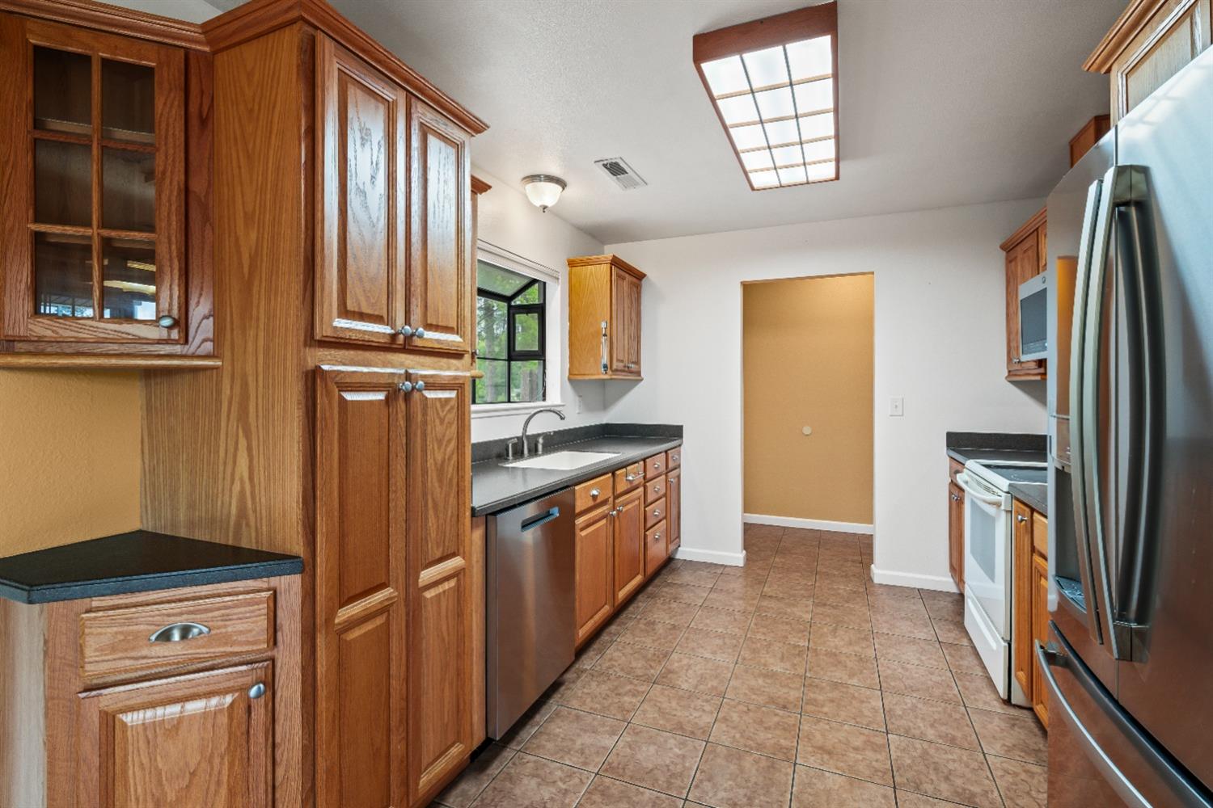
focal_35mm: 16
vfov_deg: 73.7
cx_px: 606
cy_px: 404
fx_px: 539
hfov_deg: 96.7
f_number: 8
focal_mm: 16
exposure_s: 1
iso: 200
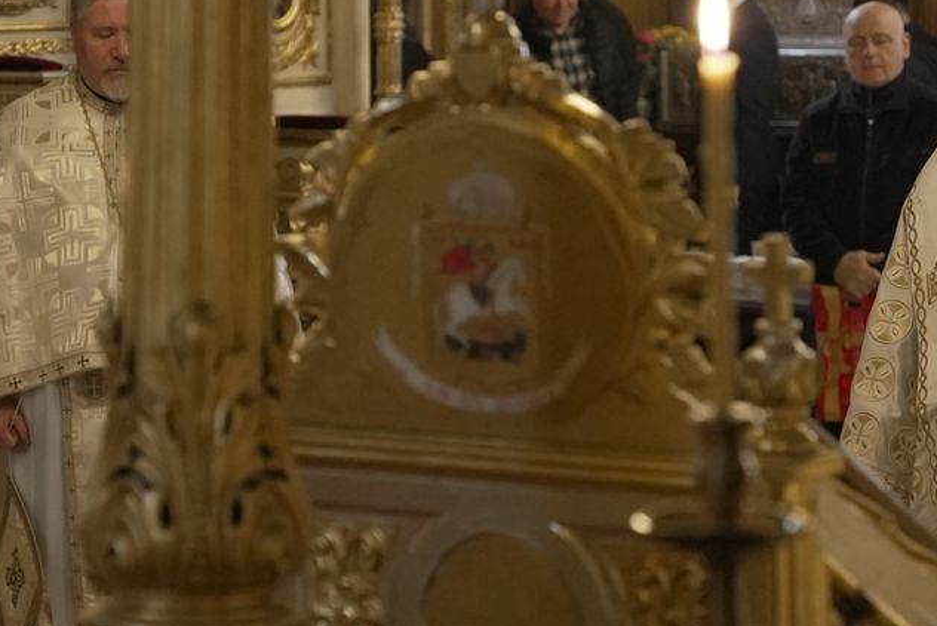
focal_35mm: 179
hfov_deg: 11.5
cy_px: 295
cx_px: 477
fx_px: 4661
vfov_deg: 7.7
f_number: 4
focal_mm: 70
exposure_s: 1/100
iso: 6400
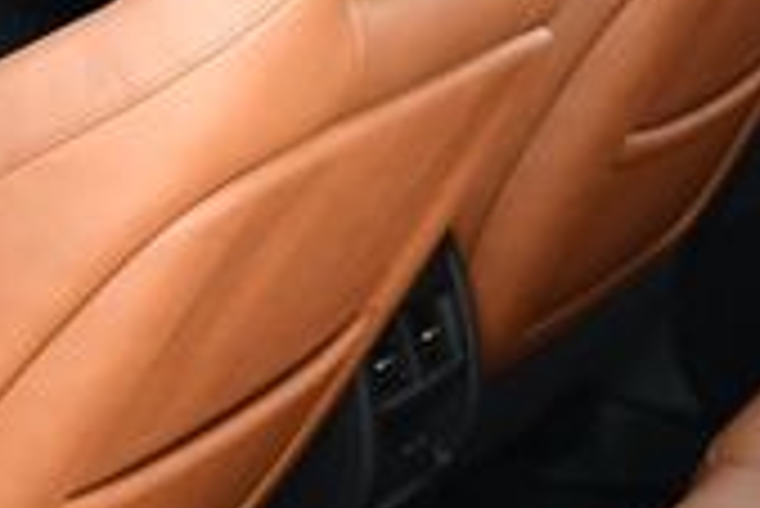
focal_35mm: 136
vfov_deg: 10.1
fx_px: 2874
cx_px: 553
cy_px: 387
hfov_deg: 15.0
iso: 450
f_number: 3.5
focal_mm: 18
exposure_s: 1/250
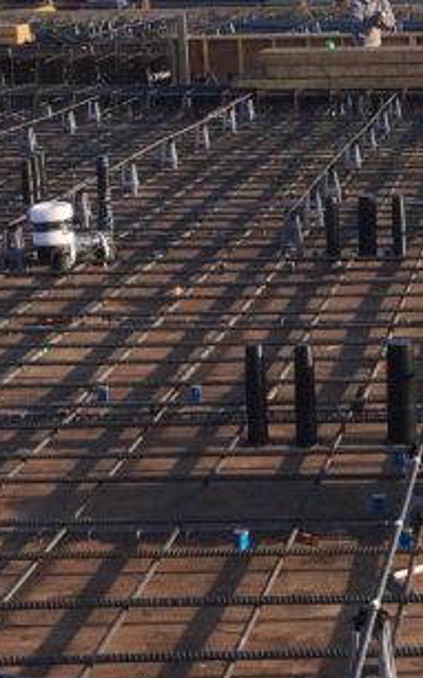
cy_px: 248
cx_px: 520
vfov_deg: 20.2
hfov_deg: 12.4
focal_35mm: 103
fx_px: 1902
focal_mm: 4.15
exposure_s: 1/791
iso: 32
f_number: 2.2
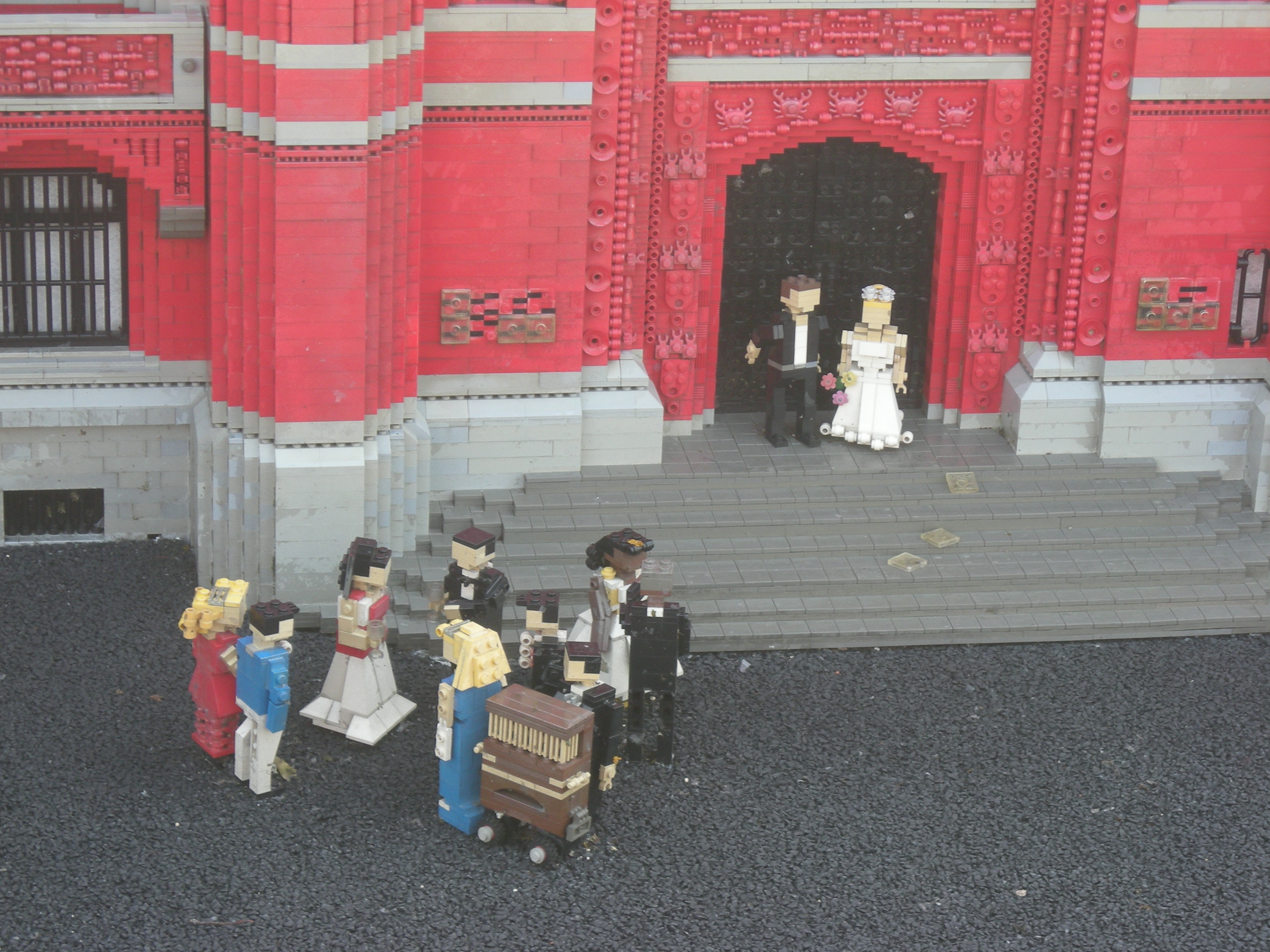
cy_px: 479
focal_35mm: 107
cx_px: 630
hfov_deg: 18.4
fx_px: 3925
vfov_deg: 13.8
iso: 76
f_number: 4.7
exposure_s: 1/49.1
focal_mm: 17.1
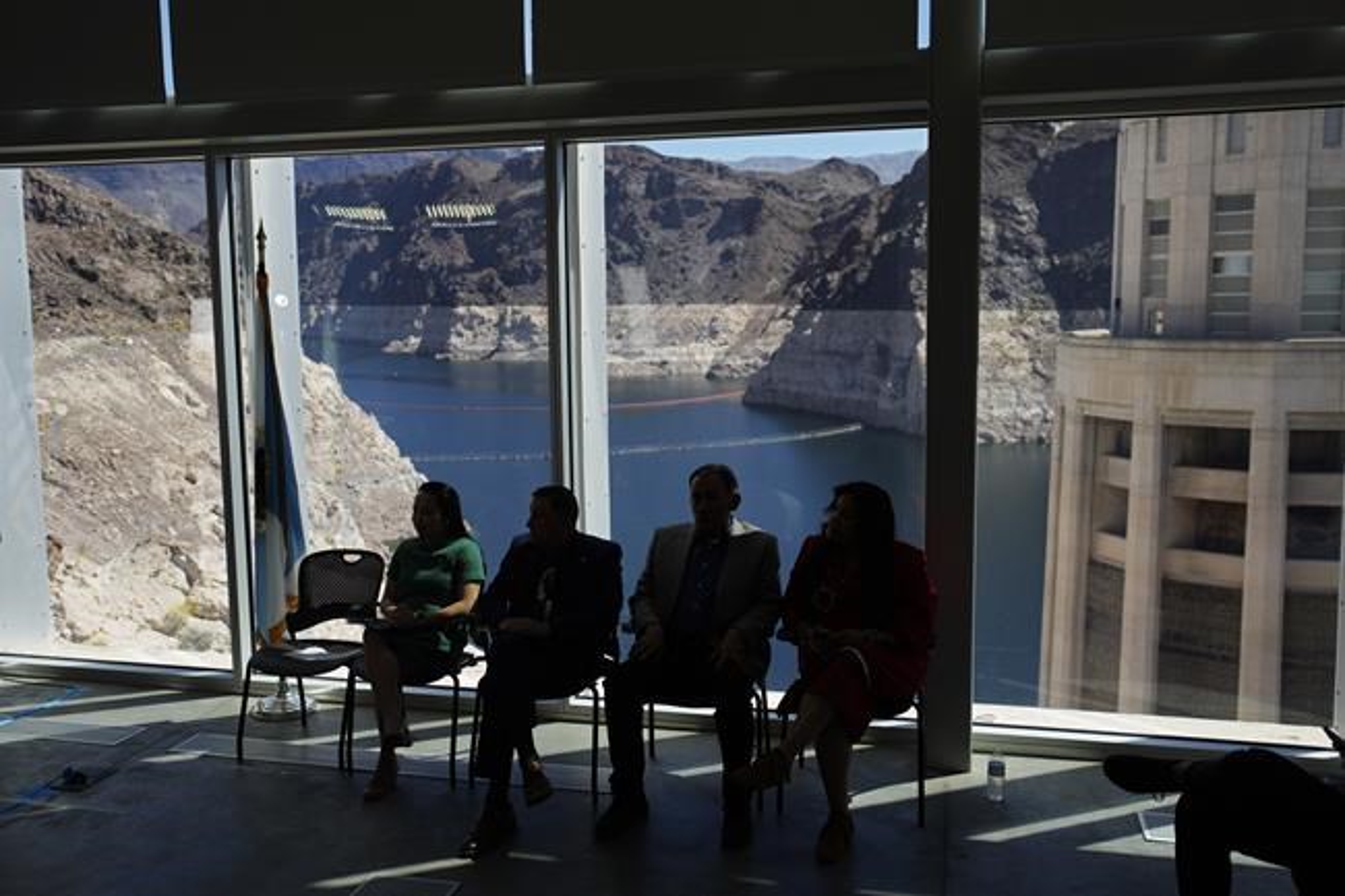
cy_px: 448
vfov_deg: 41.1
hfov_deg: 58.7
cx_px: 672
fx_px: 1195
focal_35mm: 32
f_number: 2.8
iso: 160
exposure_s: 1/2000
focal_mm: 32
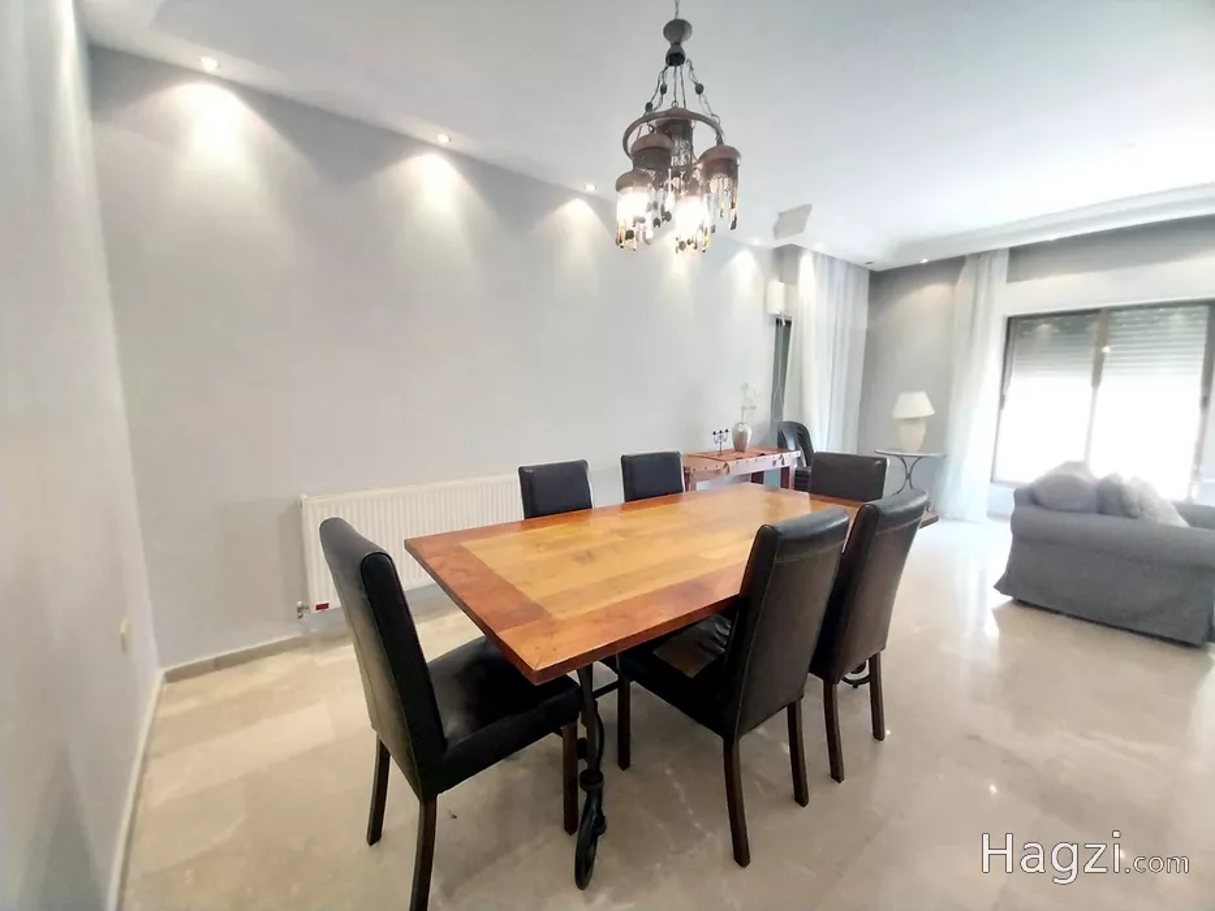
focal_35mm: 13
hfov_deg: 106.2
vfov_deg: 89.9
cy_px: 456
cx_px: 608
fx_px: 456
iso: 320
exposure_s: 1/20
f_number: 2.2
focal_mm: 1.3
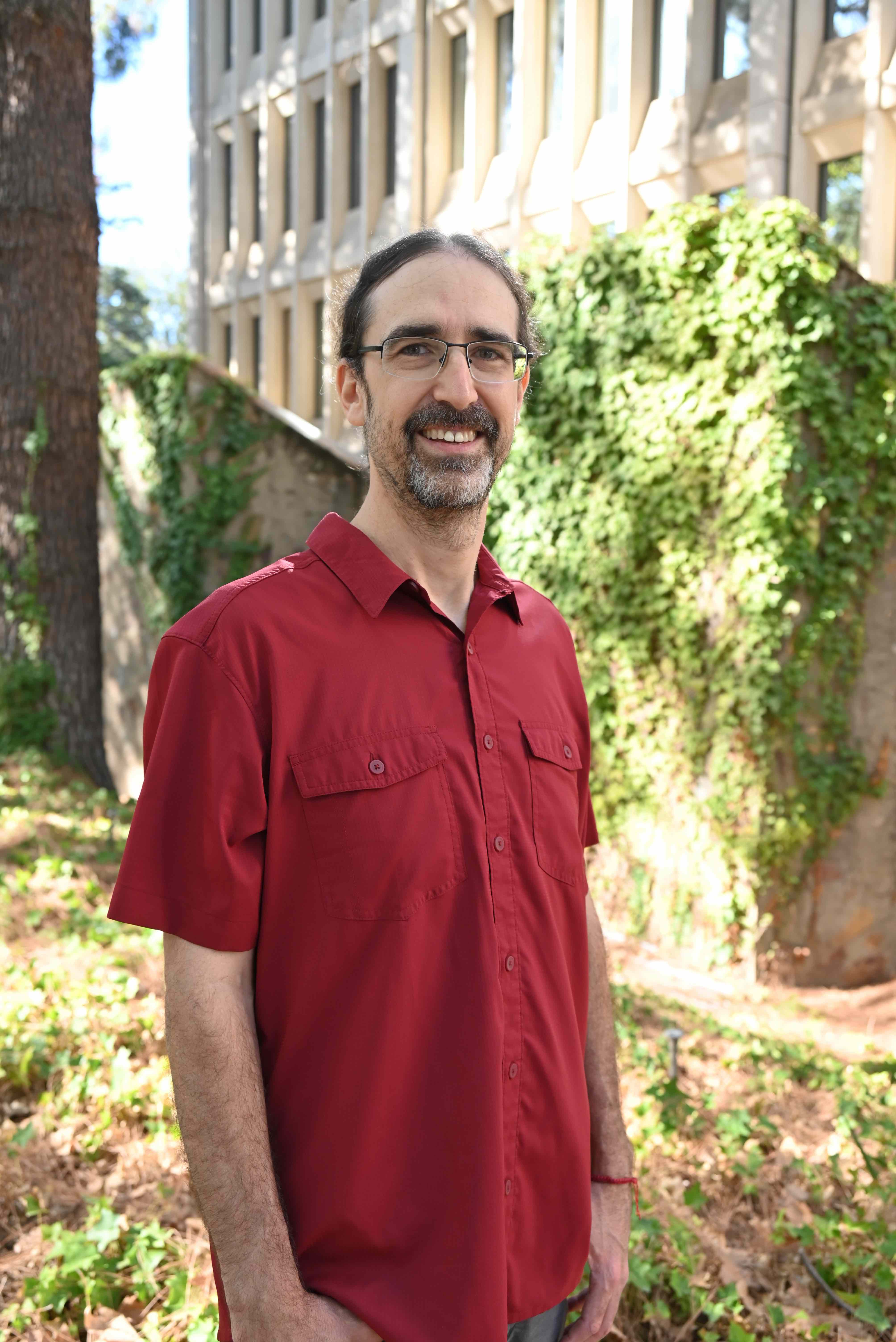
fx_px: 1268
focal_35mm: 34
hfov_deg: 38.9
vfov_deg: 55.8
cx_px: 448
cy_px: 671
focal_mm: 34
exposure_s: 1/200
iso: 400
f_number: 4.8
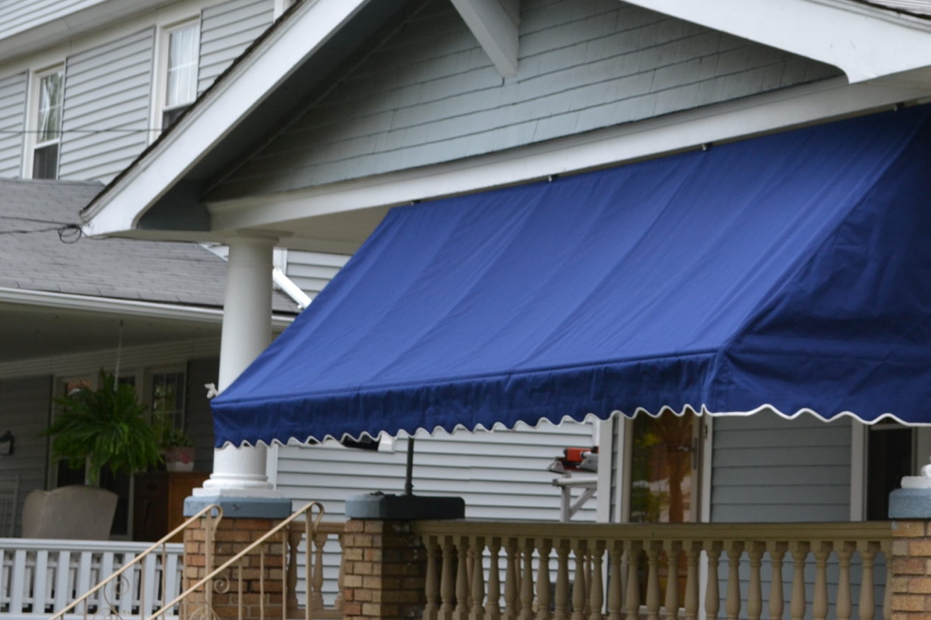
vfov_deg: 11.7
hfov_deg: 17.2
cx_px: 890
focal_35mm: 117
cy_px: 147
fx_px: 3025
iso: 180
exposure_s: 1/125
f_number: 5.6
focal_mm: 40
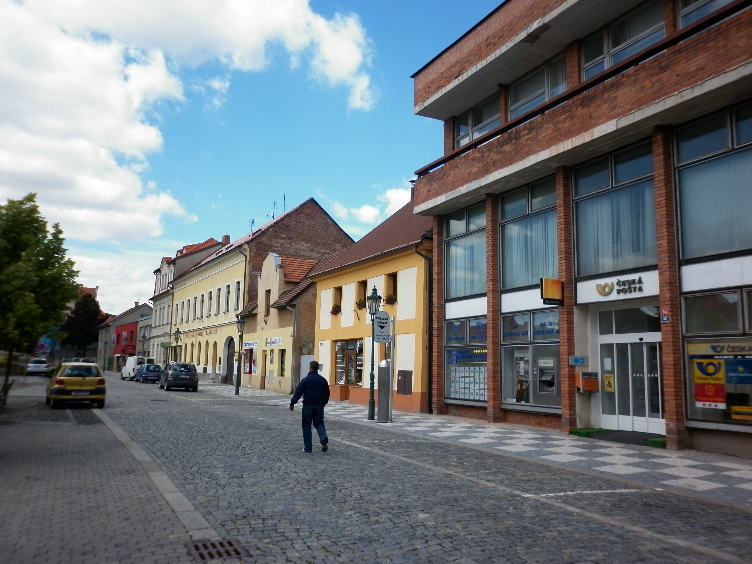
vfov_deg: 49.7
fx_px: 608
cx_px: 376
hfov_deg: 63.4
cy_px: 282
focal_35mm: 28
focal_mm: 5
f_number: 7.1
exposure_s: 1/160
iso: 80
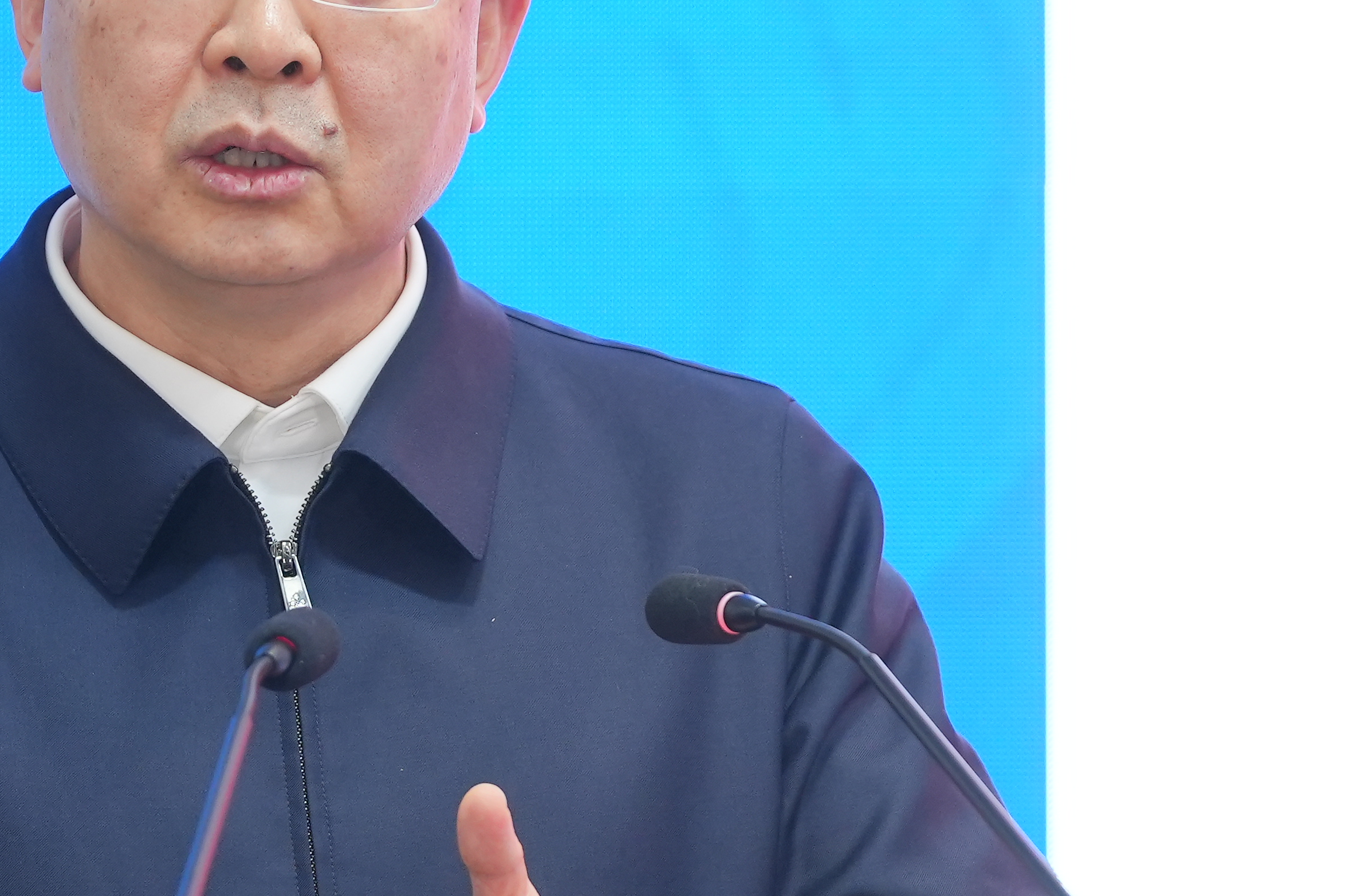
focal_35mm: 597
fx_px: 22301
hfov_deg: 3.5
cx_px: 795
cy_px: 513
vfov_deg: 2.3
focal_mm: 200
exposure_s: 1/100
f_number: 3.5
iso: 1250
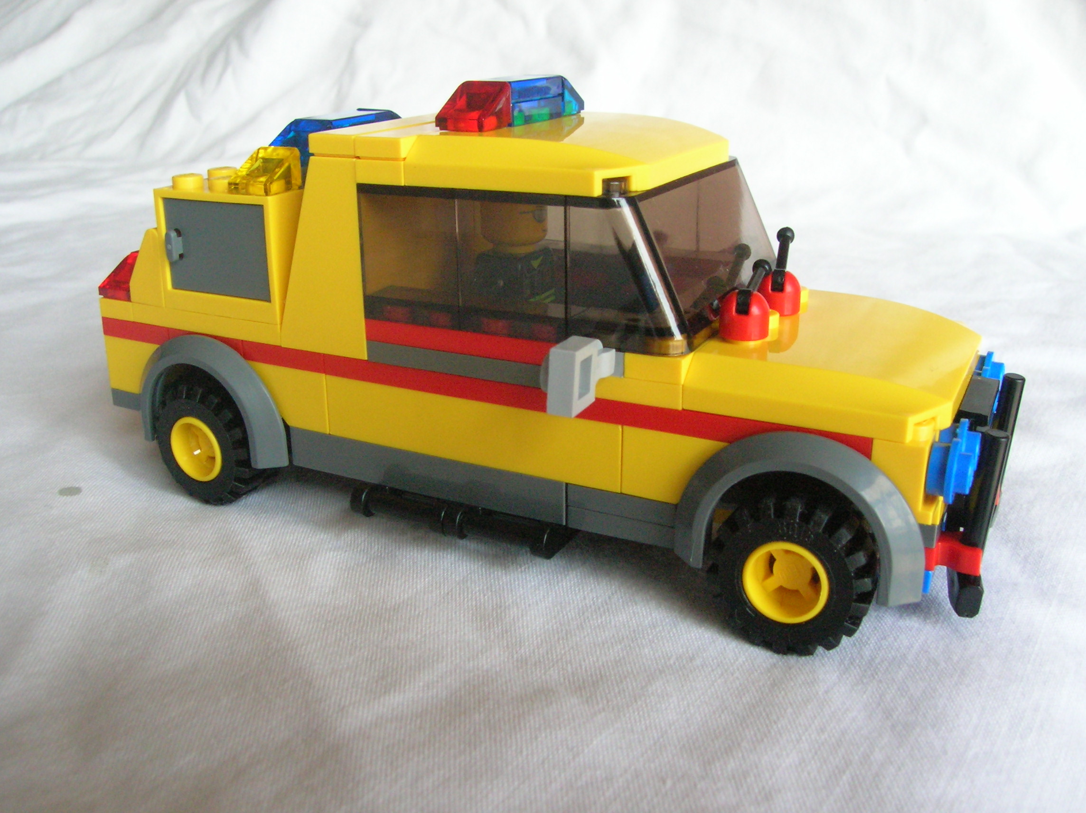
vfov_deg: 41.7
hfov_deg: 54.0
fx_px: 1066
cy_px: 406
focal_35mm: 34
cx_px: 543
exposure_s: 1/43.2
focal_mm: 5.7
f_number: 4.9
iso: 200
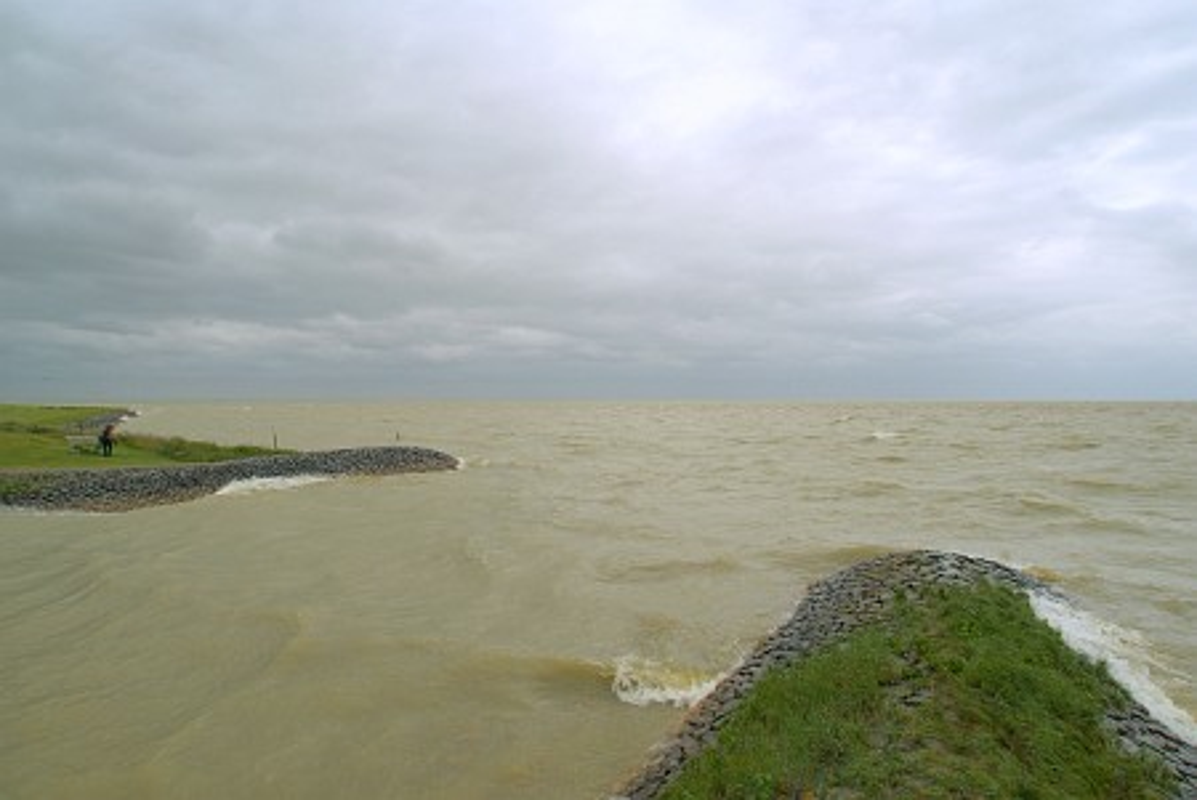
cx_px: 598
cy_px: 400
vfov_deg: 59.6
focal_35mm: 21
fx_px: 699
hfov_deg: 81.1
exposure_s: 1/1000
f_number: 5.6
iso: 200
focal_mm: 14
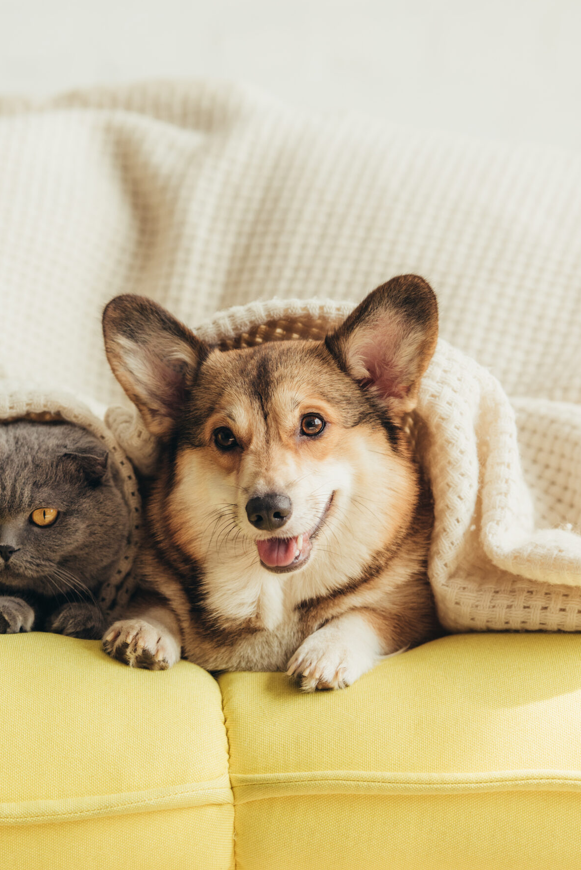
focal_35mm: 177
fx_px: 4281
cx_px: 183
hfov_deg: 7.8
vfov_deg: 11.6
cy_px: 341
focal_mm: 122
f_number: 3.5
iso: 320
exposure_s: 1/400
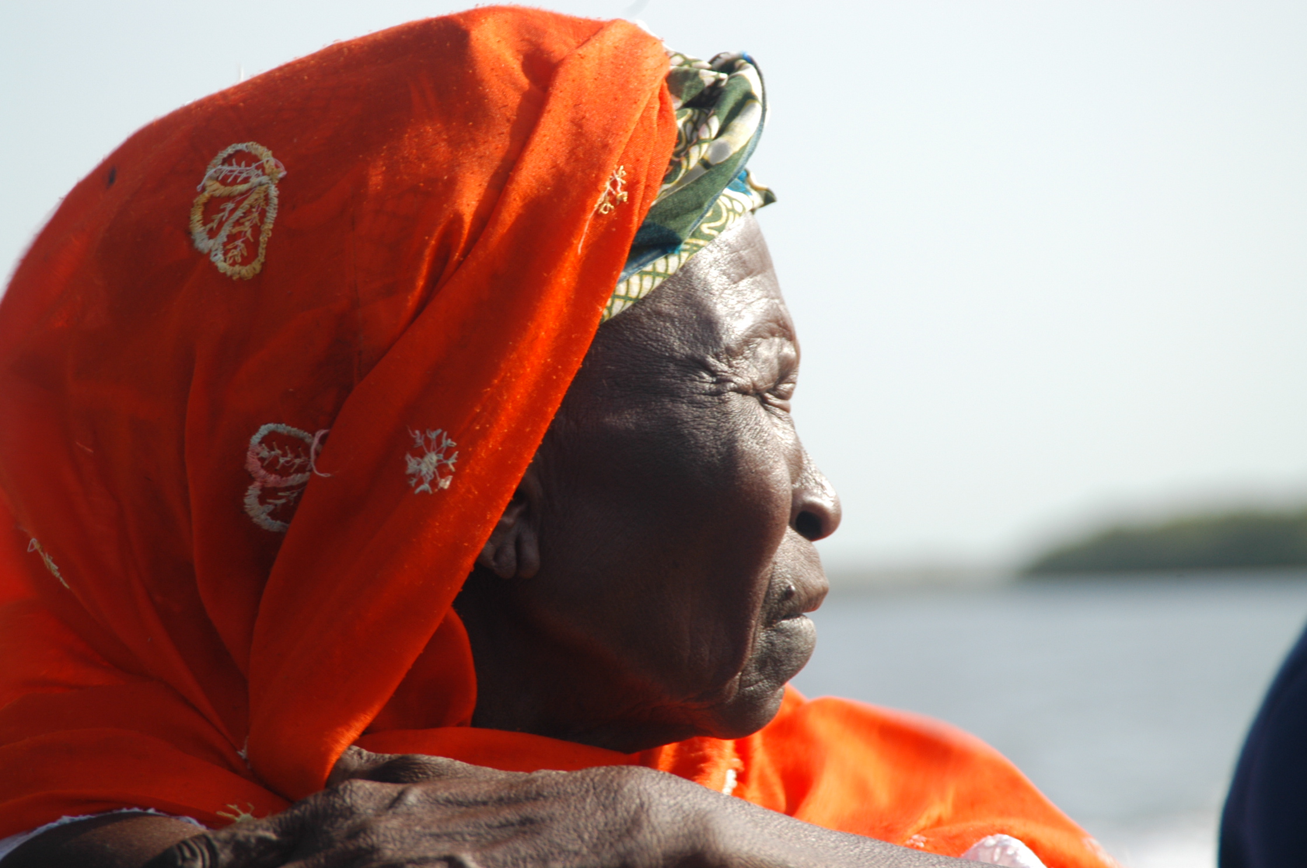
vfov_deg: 7.6
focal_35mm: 180
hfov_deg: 11.4
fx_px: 6527
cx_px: 654
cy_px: 434
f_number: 5.6
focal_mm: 120
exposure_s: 1/160
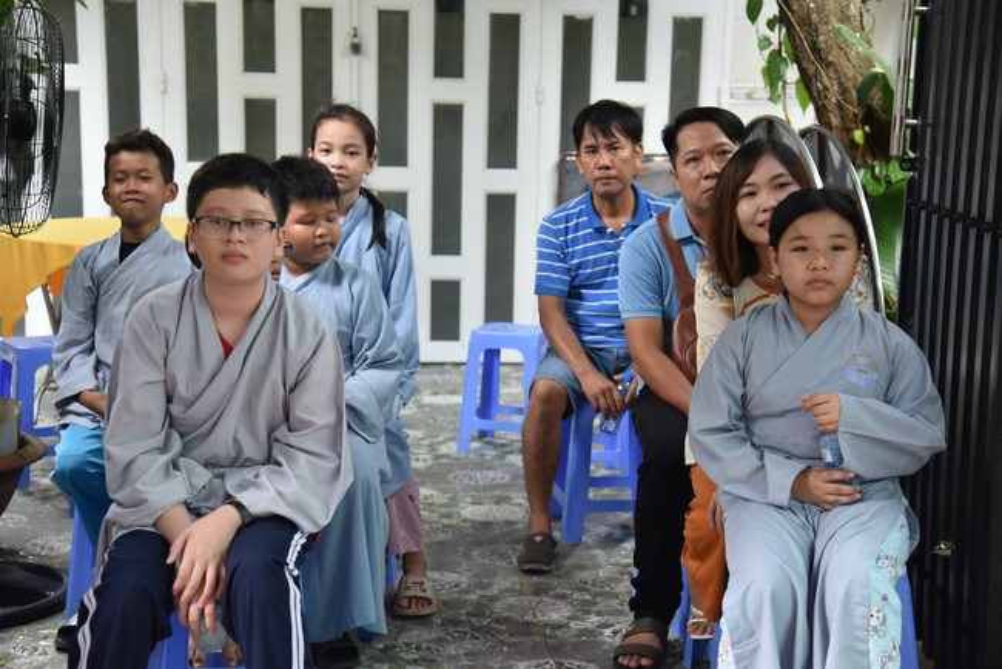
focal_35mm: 65
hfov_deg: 30.9
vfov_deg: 20.9
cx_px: 501
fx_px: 1810
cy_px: 334
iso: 1100
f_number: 4
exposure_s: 1/125
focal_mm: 65
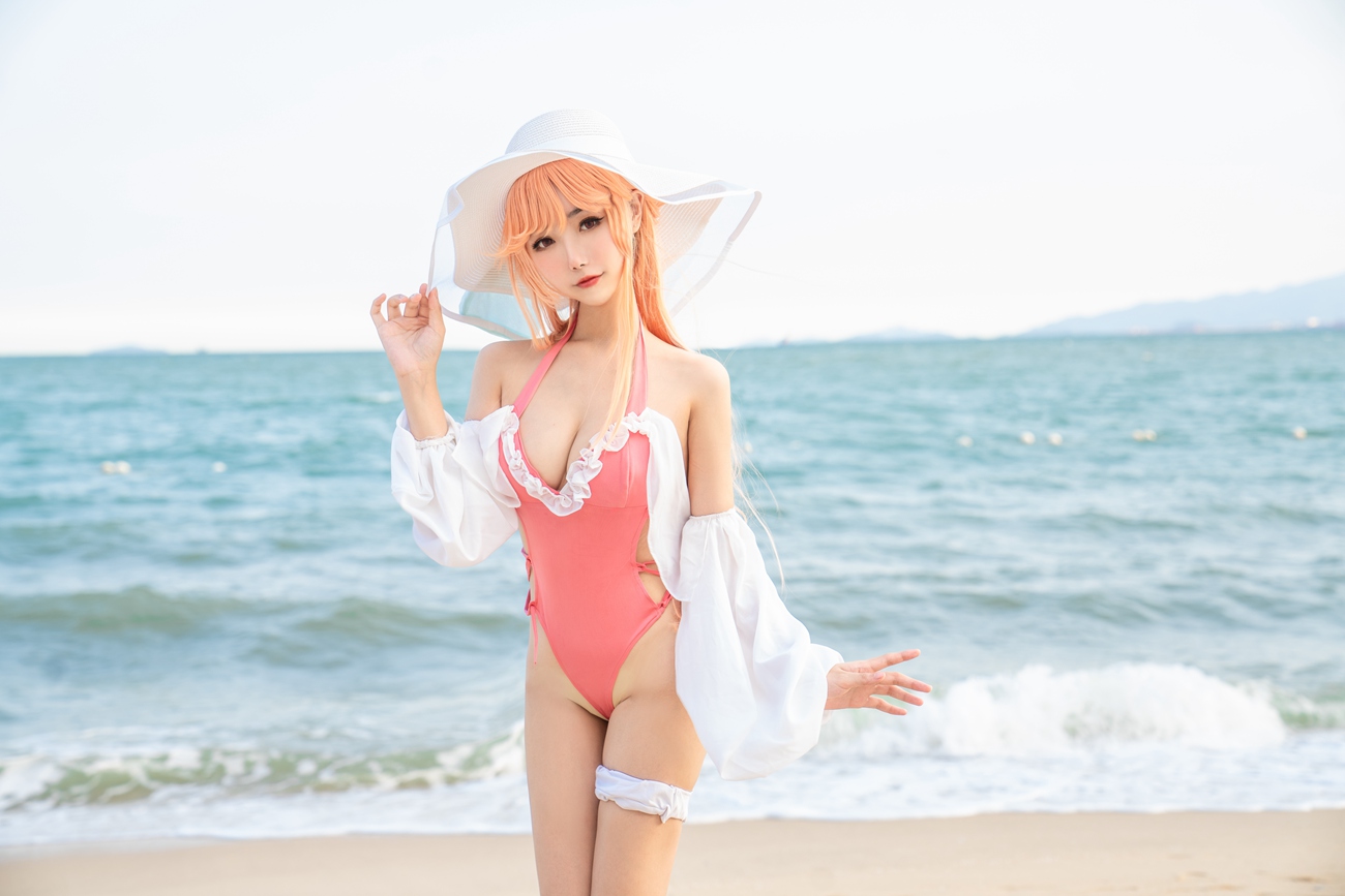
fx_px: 2615
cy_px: 448
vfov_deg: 19.5
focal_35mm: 70
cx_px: 672
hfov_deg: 28.8
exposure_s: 1/80
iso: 80
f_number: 4.5
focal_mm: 70
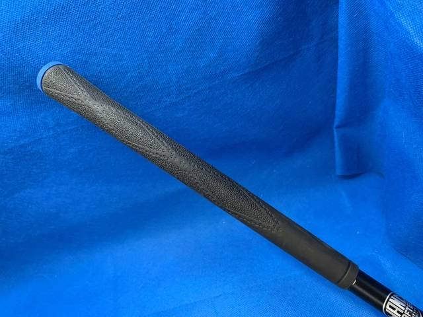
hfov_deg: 67.3
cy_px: 158
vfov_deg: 53.1
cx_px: 212
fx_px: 318
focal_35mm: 26
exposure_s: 1/60
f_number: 1.8
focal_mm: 4.25
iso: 160
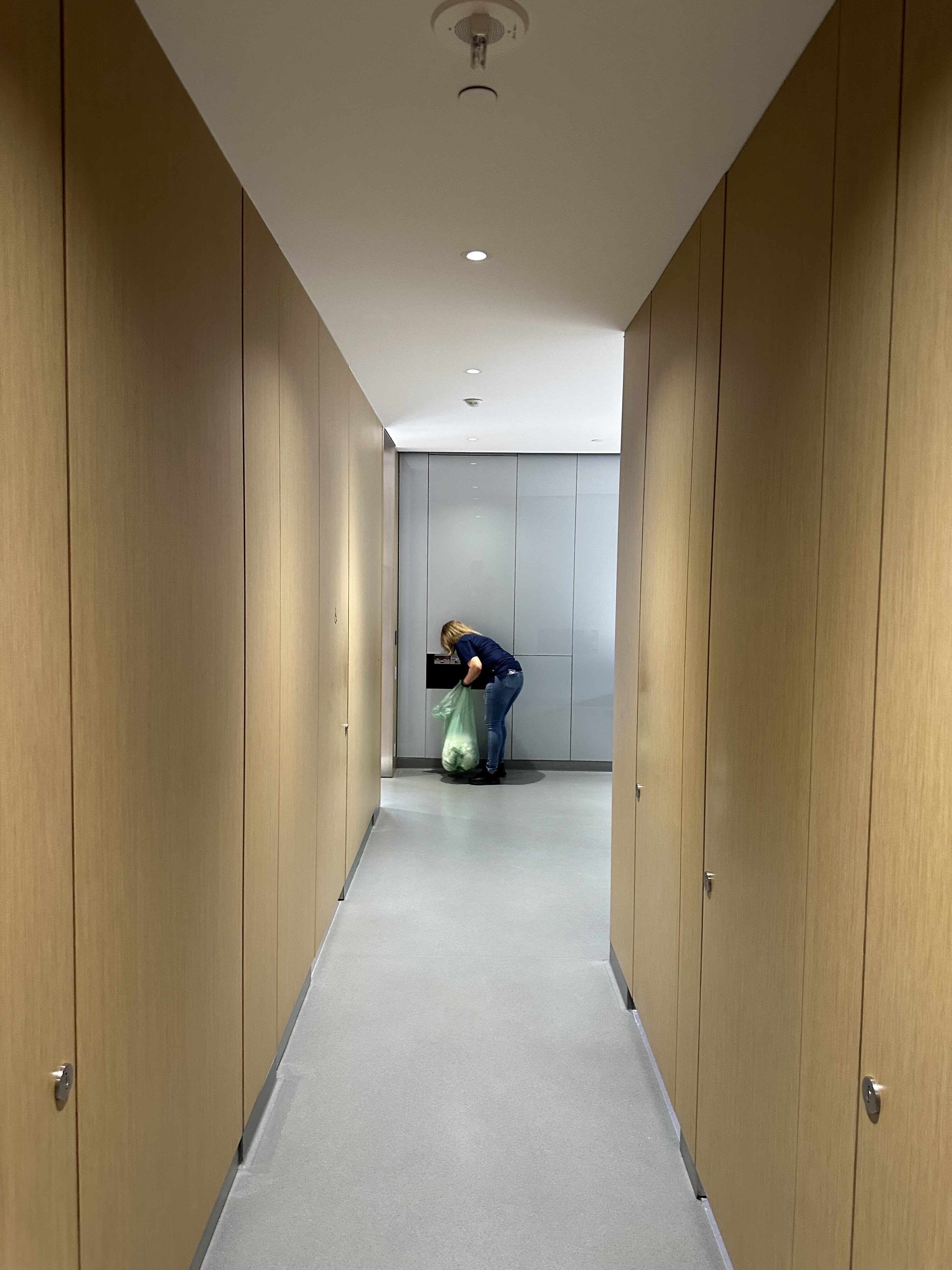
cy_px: 635
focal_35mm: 24
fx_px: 880
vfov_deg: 71.6
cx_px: 476
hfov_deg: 56.8
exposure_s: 1/60
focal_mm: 6.86
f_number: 1.78
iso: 400
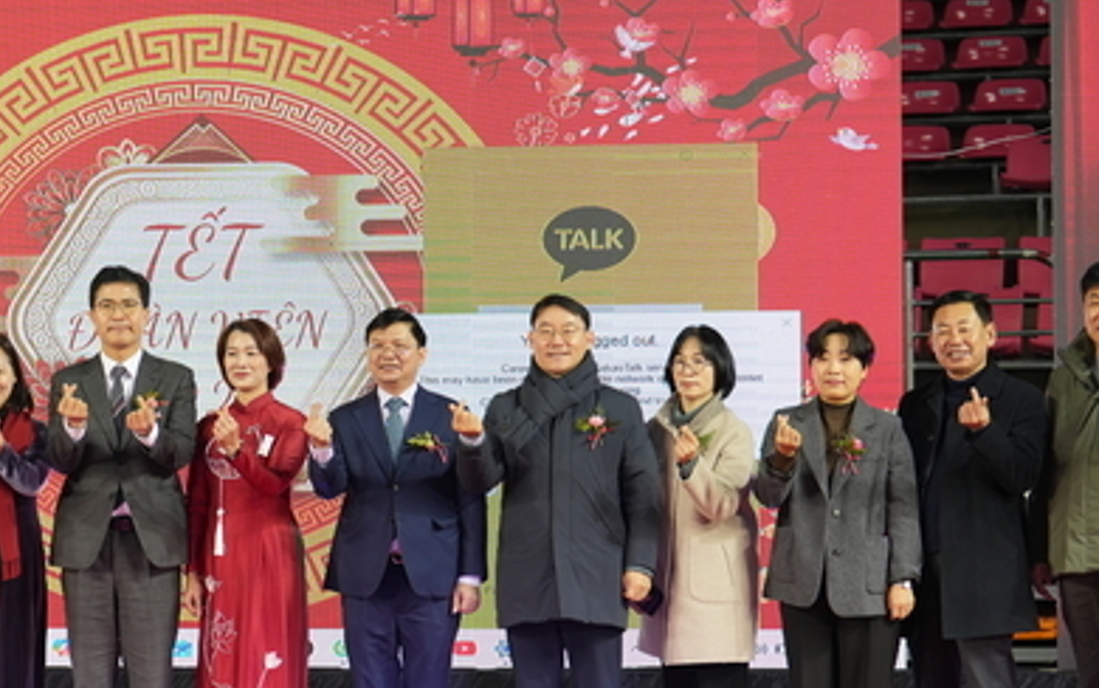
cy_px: 396
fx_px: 4164
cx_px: 99
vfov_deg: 9.4
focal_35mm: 139
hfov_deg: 14.9
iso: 500
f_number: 3.2
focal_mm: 70
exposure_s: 1/200
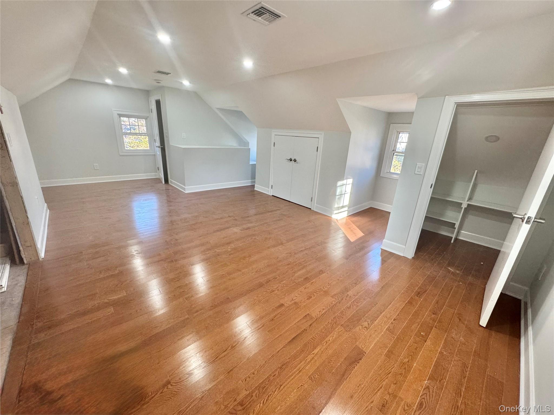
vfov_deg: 85.7
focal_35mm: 14
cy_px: 208
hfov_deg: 102.1
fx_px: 224
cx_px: 277
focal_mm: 2.22
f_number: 2.2
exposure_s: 1/120
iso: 200
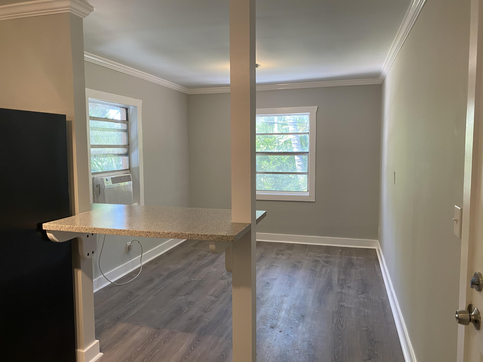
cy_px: 181
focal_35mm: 26
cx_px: 242
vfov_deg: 53.1
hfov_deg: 67.3
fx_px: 363
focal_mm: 4.25
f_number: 1.8
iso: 80
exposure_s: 1/60
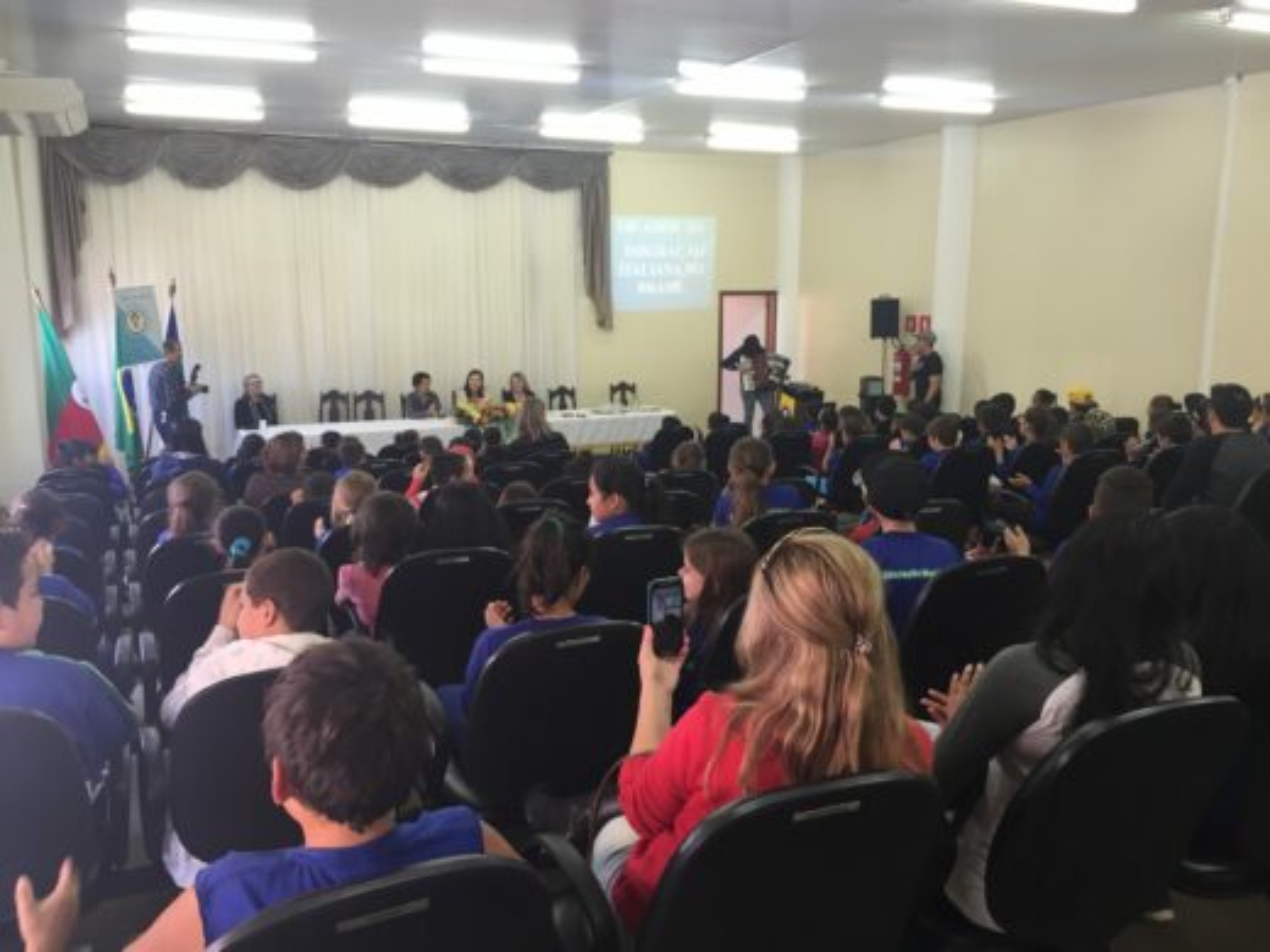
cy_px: 476
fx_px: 1064
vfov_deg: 48.2
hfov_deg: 61.7
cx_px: 635
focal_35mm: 29
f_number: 2.2
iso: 64
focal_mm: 4.15
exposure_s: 1/30
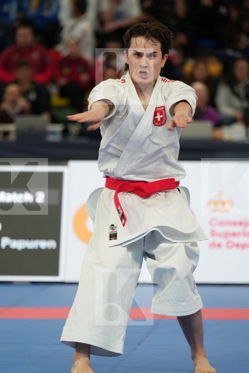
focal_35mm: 270
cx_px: 124
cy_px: 186
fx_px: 2801
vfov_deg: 7.6
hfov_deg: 5.1
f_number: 2.8
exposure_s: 1/500
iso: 1000
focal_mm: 180
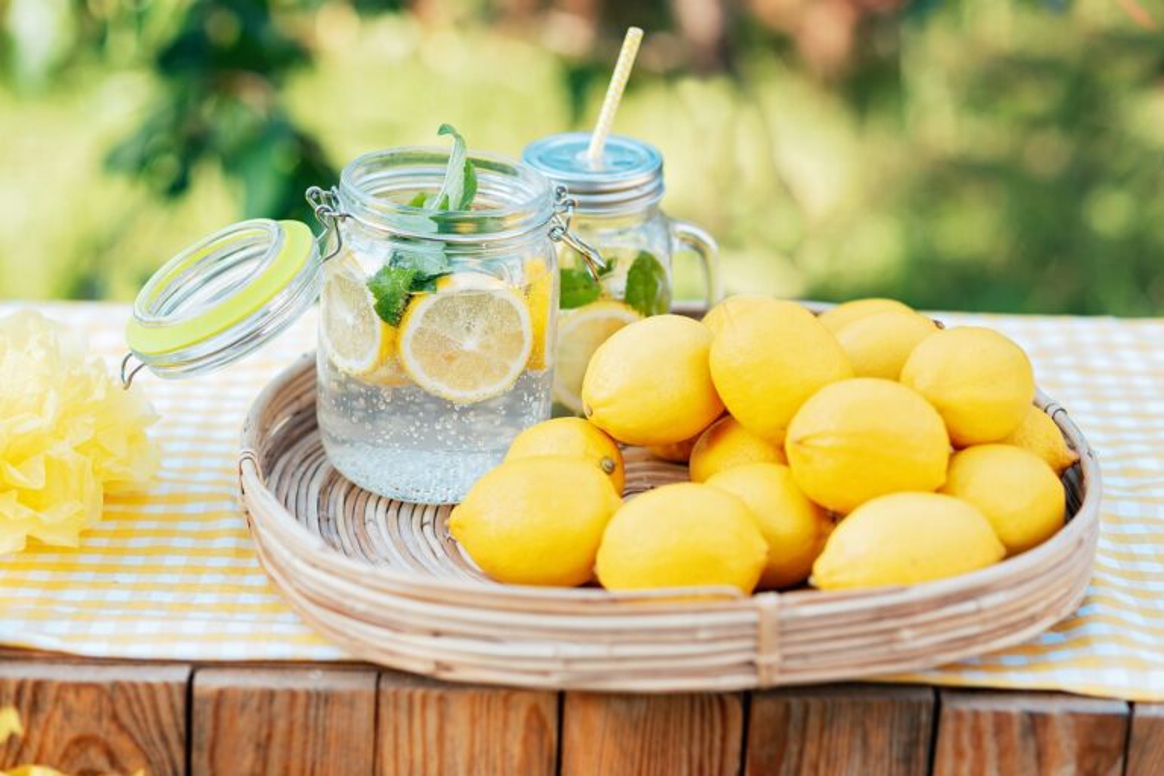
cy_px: 388
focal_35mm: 85
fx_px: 2748
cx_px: 582
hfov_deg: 23.9
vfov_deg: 16.1
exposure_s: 1/1000
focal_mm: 85
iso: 640
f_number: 3.2
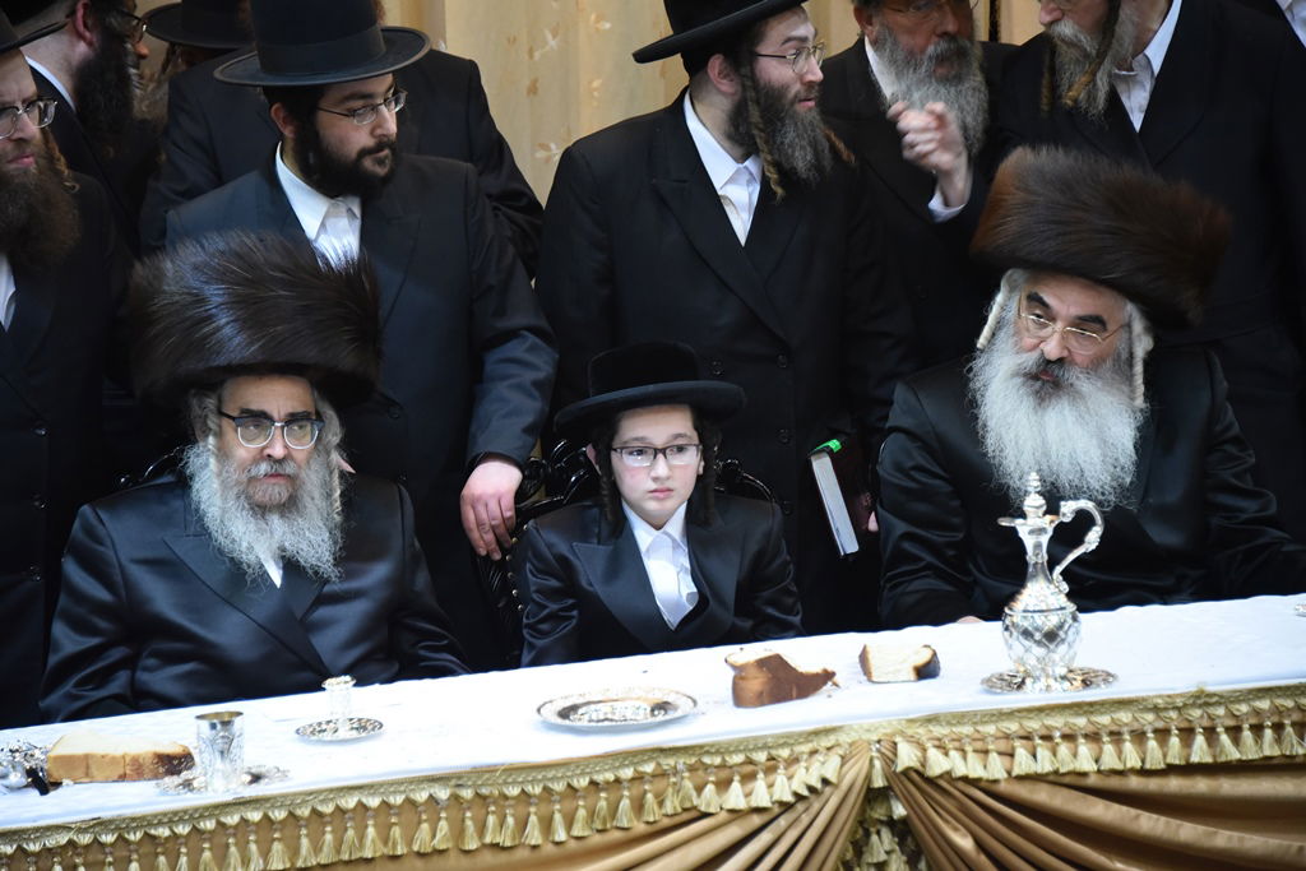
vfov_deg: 8.1
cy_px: 436
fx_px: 6168
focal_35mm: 170
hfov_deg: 12.1
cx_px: 653
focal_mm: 170
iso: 4000
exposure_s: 1/100
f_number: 5.6
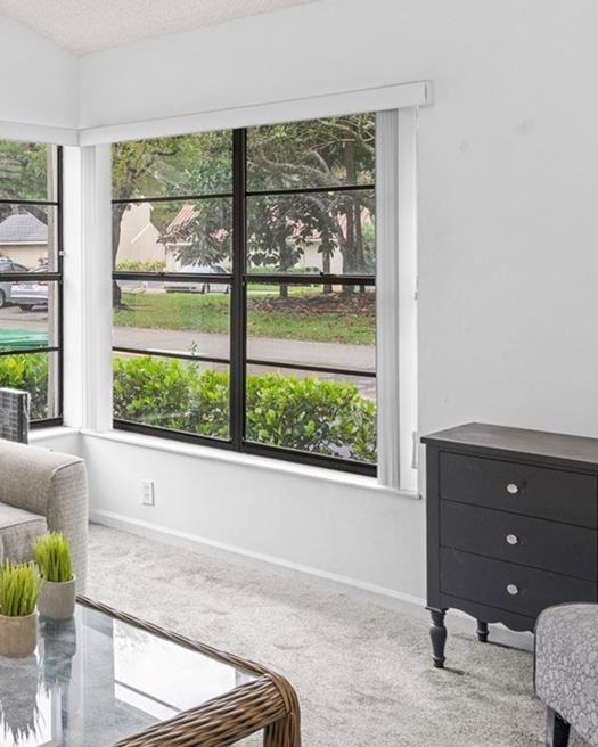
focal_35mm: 41
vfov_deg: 43.4
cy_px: 192
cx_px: 27
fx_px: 907
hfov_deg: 33.9
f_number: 8
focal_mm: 14
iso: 500
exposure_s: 1/5
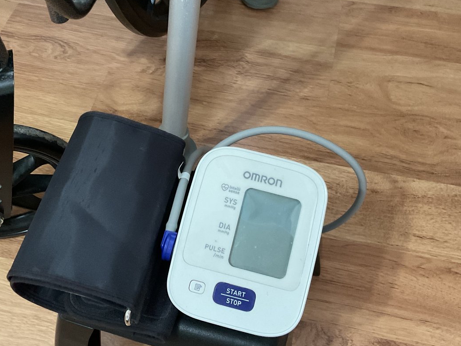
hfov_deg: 44.8
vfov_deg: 34.3
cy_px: 160
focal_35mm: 42
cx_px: 216
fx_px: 559
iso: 250
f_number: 1.8
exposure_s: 1/30
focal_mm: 3
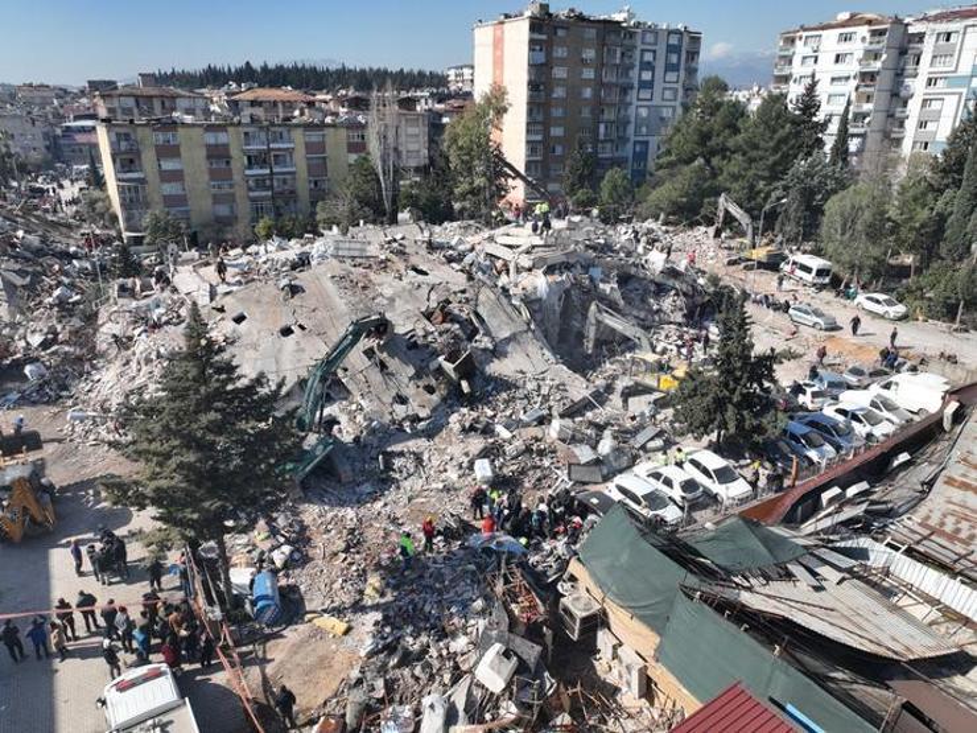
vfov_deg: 56.8
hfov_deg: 71.6
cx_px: 488
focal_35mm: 24
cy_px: 366
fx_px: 677
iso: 130
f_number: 2.8
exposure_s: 1/2000
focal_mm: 12.29
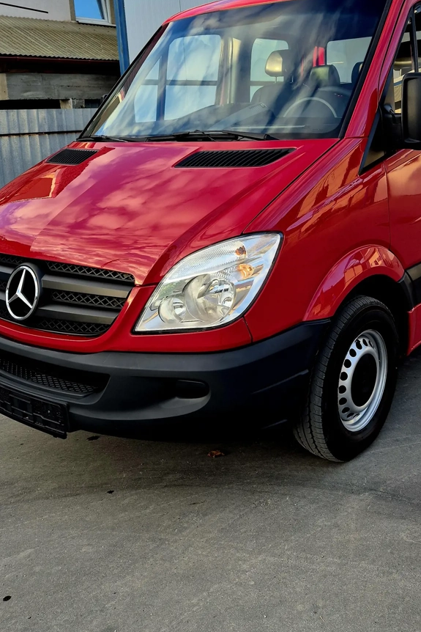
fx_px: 649
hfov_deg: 35.3
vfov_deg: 50.8
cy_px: 202
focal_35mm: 37
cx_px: 308
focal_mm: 5.4
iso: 25
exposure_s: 1/286
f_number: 1.8
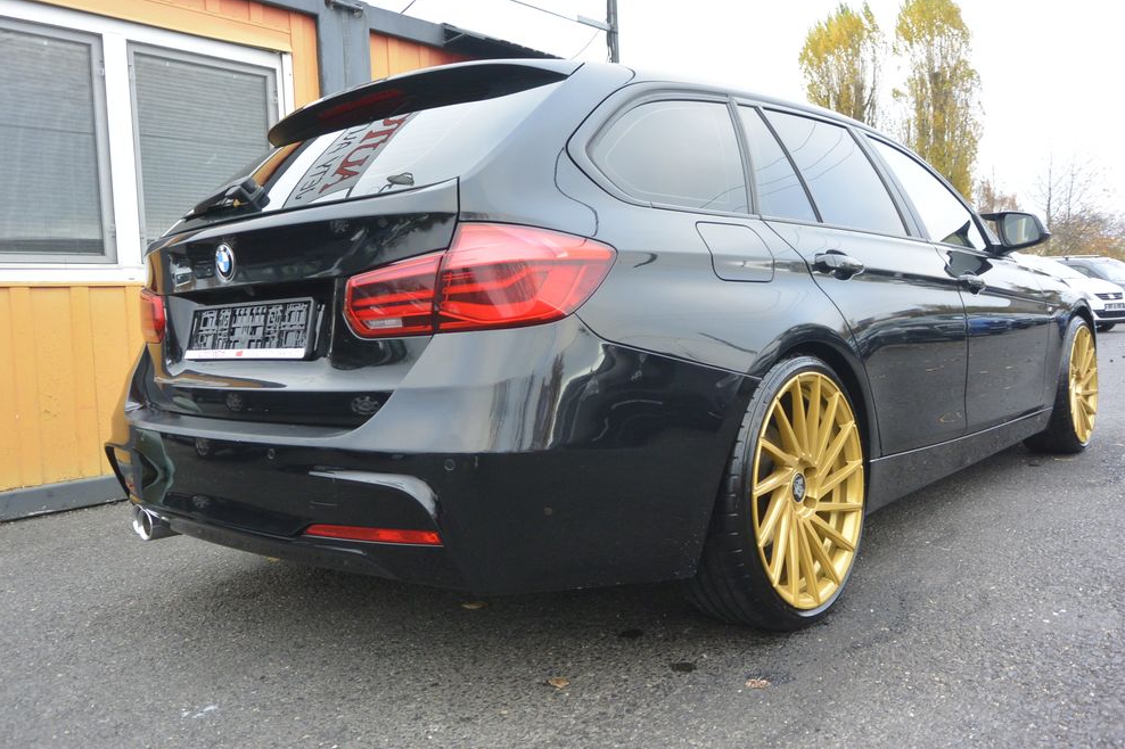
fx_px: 875
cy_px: 363
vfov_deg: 46.4
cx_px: 580
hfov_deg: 65.5
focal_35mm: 28
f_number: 3.5
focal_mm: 10
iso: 400
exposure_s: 1/80
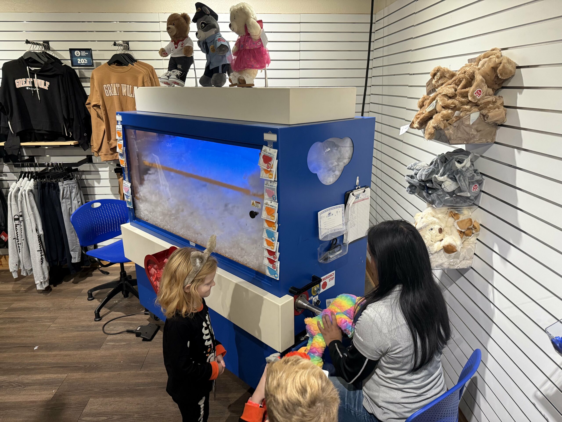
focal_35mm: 24
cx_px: 281
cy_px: 211
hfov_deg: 71.6
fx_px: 390
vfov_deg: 56.8
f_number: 1.78
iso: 250
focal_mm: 6.76
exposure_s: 1/60
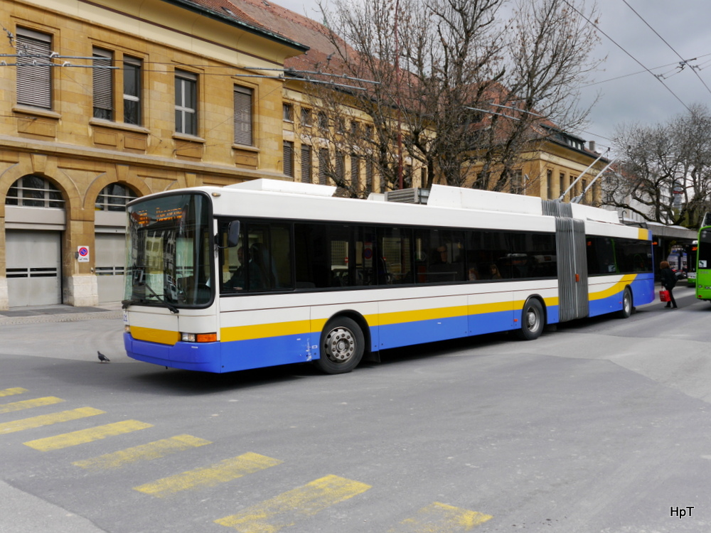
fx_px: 616
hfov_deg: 60.0
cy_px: 266
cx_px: 356
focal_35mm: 30
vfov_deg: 46.8
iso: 160
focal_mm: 15
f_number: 7.1
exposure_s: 1/400
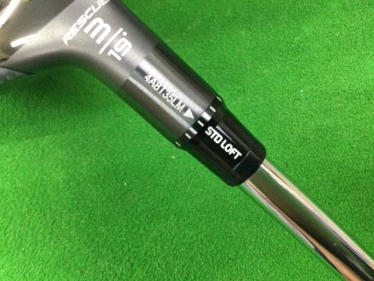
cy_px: 140
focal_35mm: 31
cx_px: 187
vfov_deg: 45.4
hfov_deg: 58.4
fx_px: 335
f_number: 2.4
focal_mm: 3.3
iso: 160
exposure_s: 1/30
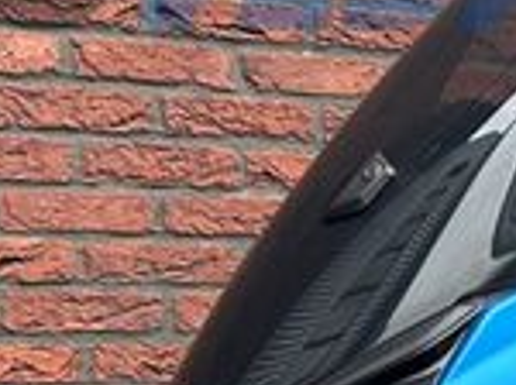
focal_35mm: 111
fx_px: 1652
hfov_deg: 17.1
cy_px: 653
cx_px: 578
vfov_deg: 12.4
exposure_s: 1/121
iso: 125
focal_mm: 5.7
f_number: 1.5
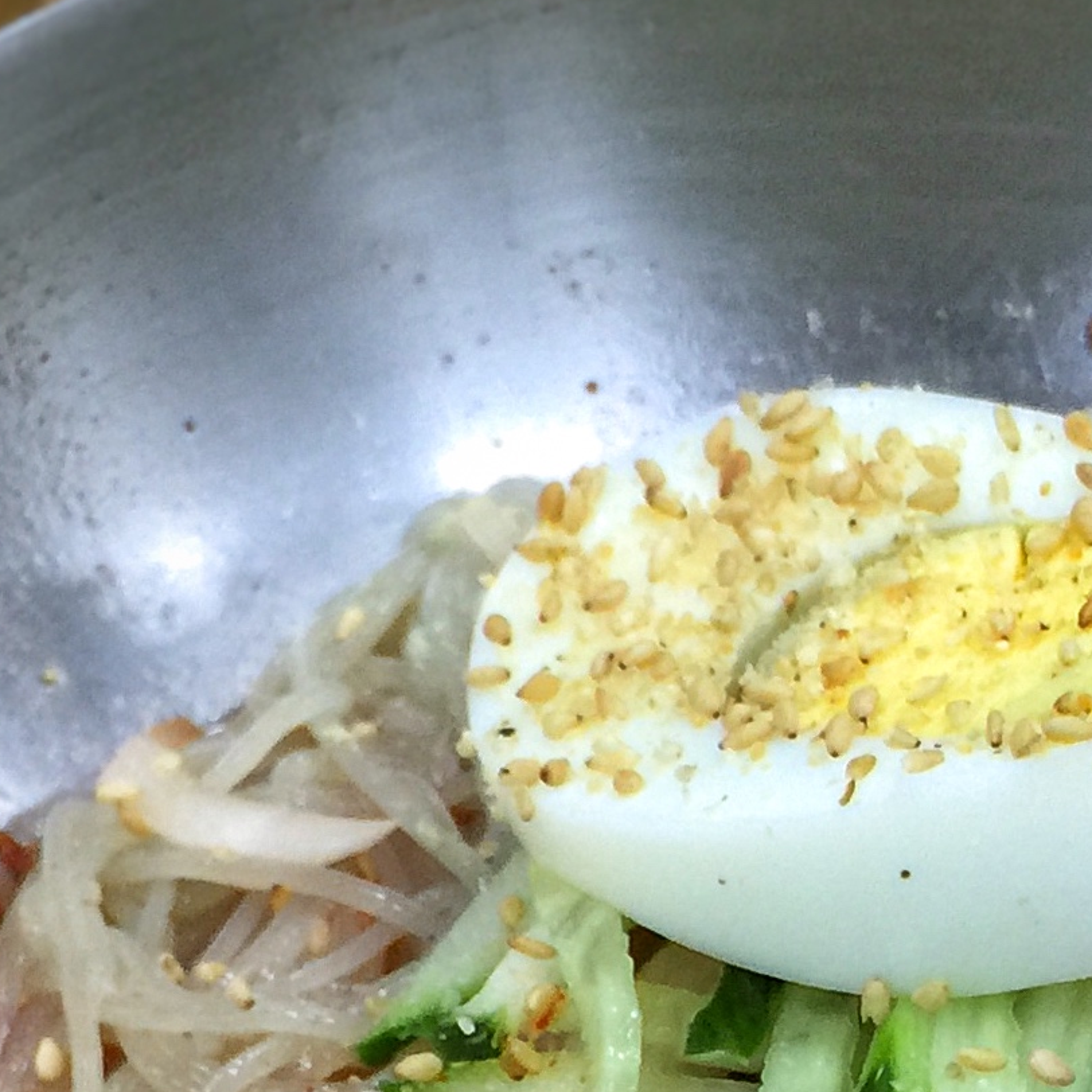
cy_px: 1247
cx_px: 1013
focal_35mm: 103
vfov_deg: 16.3
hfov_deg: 16.6
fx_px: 3676
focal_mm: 4.15
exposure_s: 1/30
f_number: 2.2
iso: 50
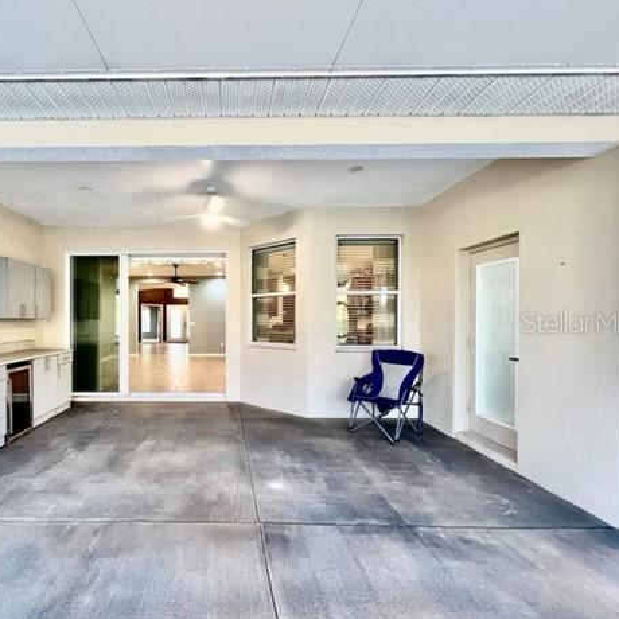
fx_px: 324
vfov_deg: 87.4
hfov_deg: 85.0
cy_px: 322
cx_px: 218
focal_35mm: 16
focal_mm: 1.57
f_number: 1.8
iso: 400
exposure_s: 1/60
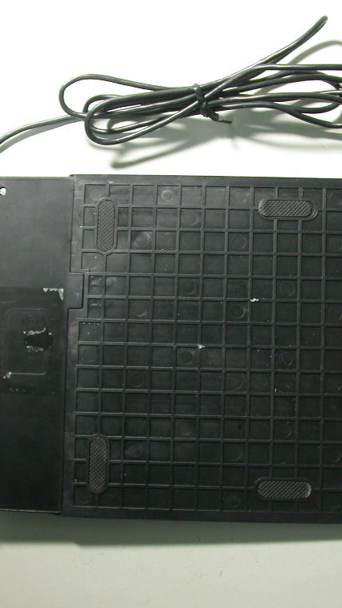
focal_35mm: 56
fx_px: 903
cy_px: 304
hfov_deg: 21.3
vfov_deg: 37.2
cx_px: 249
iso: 100
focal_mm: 7.85
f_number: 2.6
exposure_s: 1/9.8
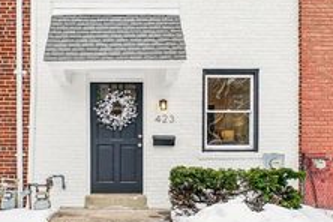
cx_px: 135
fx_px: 343
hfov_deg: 51.4
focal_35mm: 37
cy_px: 37
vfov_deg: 34.5
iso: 100
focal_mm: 11
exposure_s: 1/100
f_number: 6.3
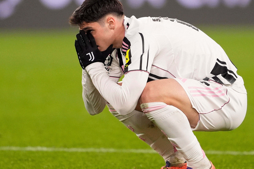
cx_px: 203
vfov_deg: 1.8
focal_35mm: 766
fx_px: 5406
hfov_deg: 2.7
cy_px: 54
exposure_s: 1/1600
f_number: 2.8
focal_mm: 400
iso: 2000
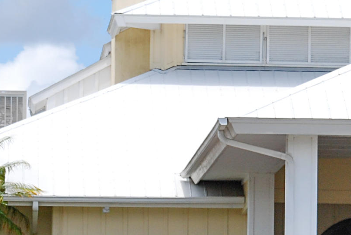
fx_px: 3543
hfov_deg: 5.7
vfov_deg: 3.8
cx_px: 386
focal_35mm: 363
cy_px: 213
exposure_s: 1/500
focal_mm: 65
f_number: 9
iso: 200
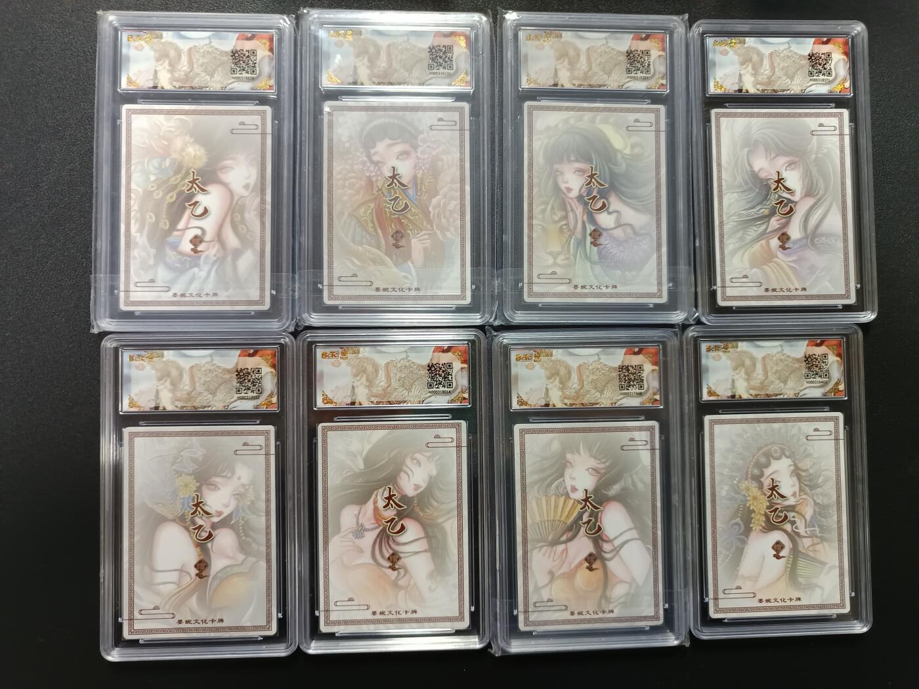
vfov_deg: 56.8
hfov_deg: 71.6
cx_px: 460
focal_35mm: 24
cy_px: 344
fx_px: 637
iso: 1053
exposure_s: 1/33.3
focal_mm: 5.31
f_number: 1.7
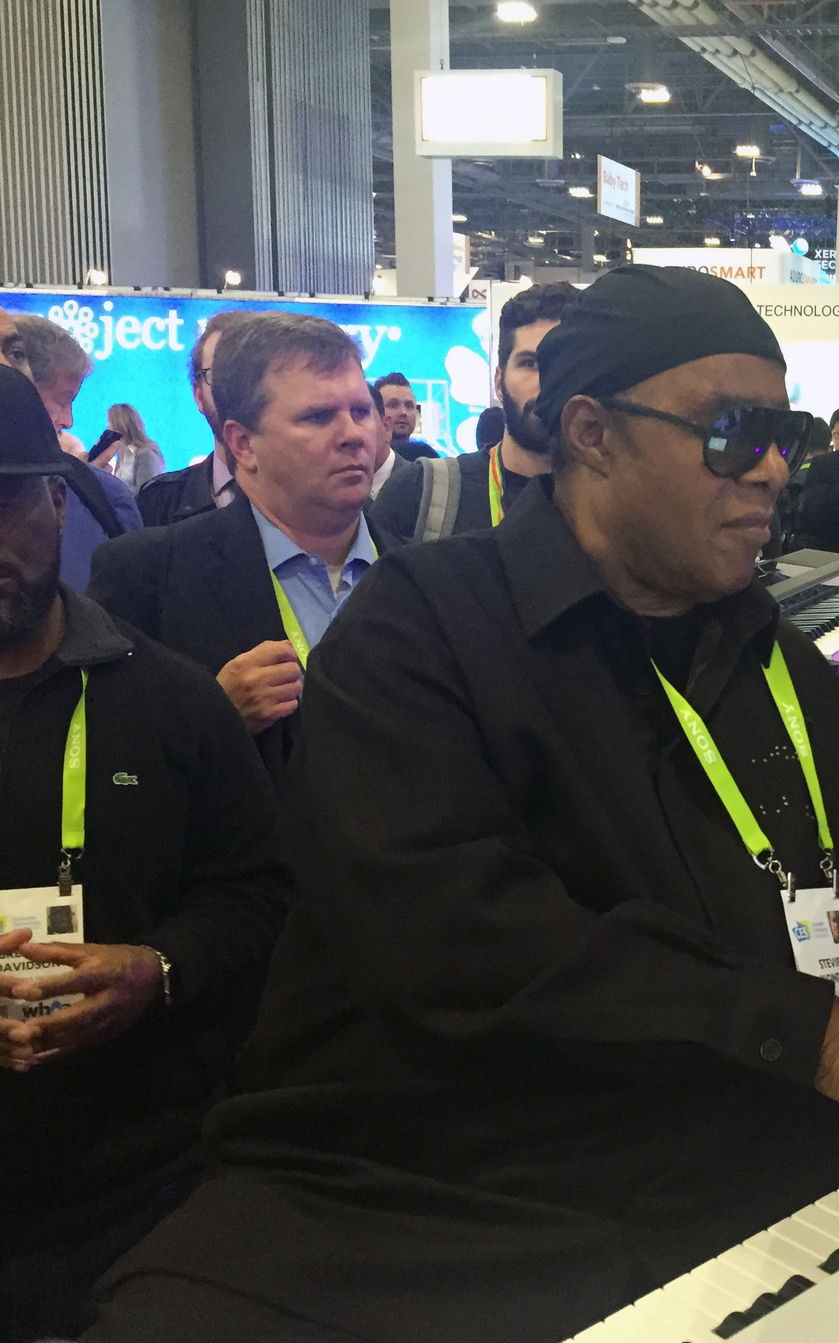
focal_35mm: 44
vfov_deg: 45.3
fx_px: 1610
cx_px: 811
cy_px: 702
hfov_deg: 27.7
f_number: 2.2
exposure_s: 1/30
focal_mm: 4.15
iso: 250
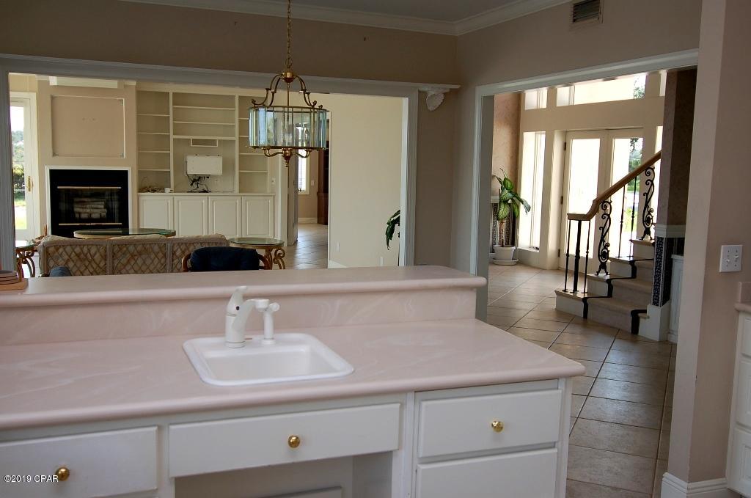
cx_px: 376
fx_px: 750
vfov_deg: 36.7
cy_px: 249
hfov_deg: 53.2
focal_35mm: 36
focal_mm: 24
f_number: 5
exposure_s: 1/100
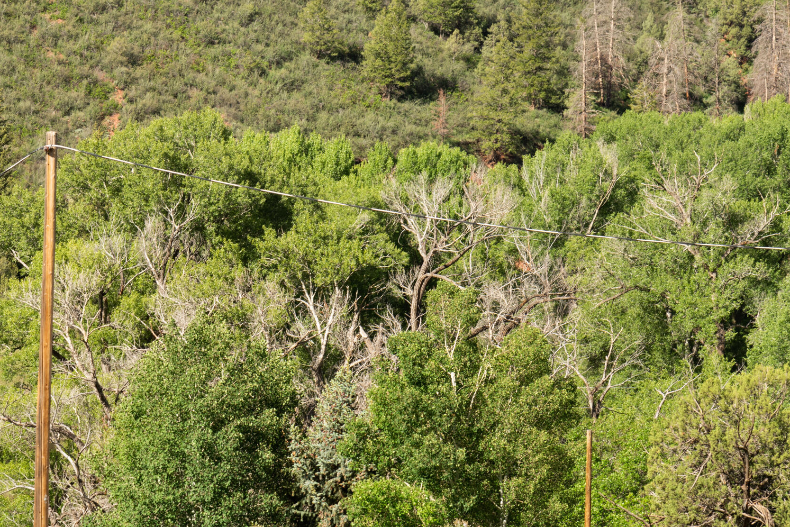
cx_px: 99
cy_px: 413
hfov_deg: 13.3
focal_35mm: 153
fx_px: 3358
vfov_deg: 9.0
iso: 160
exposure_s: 1/200
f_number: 7.1
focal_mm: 85
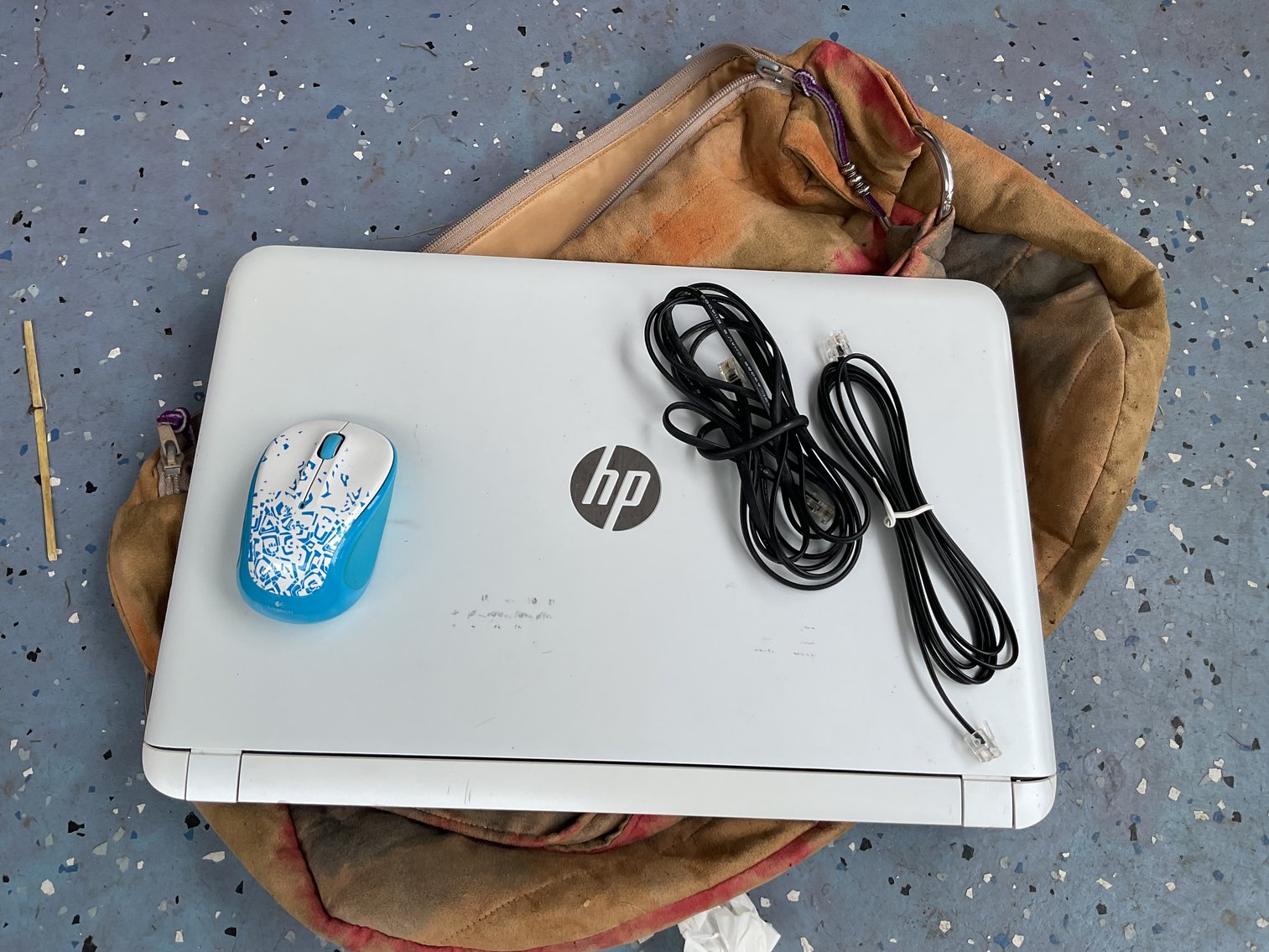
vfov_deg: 48.2
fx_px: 1063
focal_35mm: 29
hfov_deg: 61.7
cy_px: 476
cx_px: 634
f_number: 1.8
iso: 16
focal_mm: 3
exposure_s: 1/365
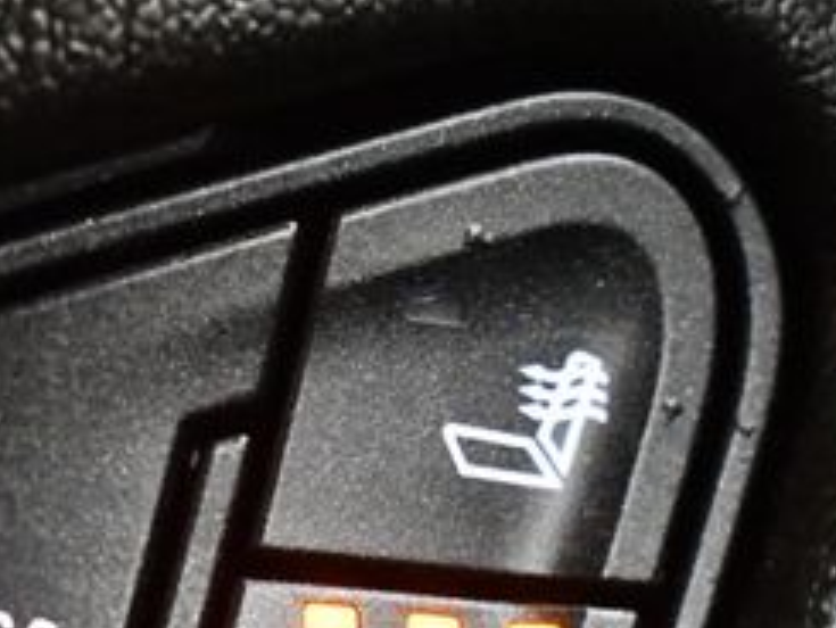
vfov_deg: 8.2
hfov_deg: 10.9
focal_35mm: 181
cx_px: 287
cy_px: 608
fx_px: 4373
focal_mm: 36
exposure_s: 1/60
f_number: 4.8
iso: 5600
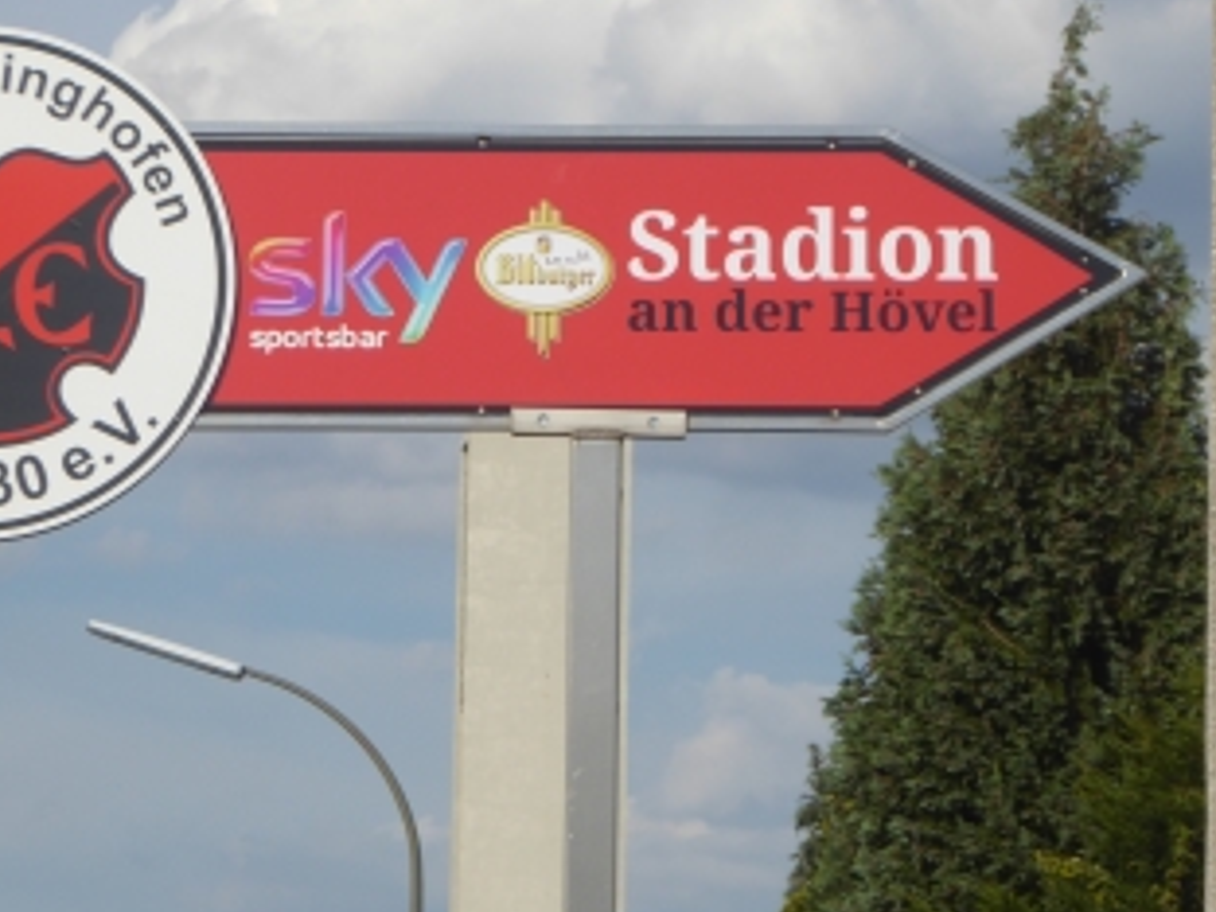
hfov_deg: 8.6
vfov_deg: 6.4
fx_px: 8115
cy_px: 359
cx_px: 421
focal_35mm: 231
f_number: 5.5
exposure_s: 1/500
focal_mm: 28.7
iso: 80
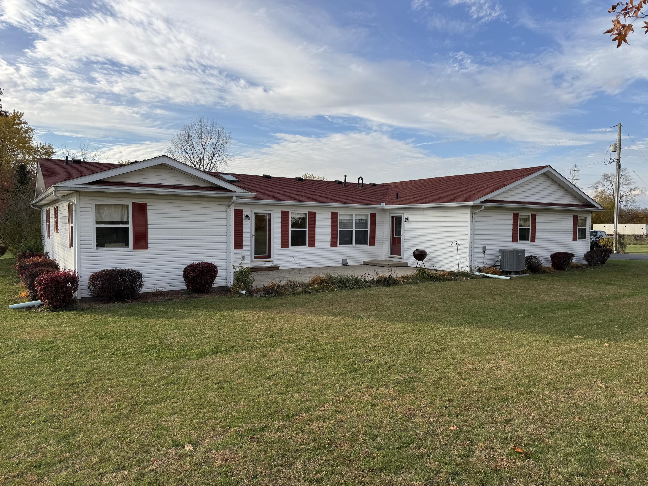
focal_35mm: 24
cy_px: 243
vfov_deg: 56.8
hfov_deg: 71.6
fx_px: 449
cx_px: 324
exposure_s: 1/3247
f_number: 1.78
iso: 80
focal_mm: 6.76
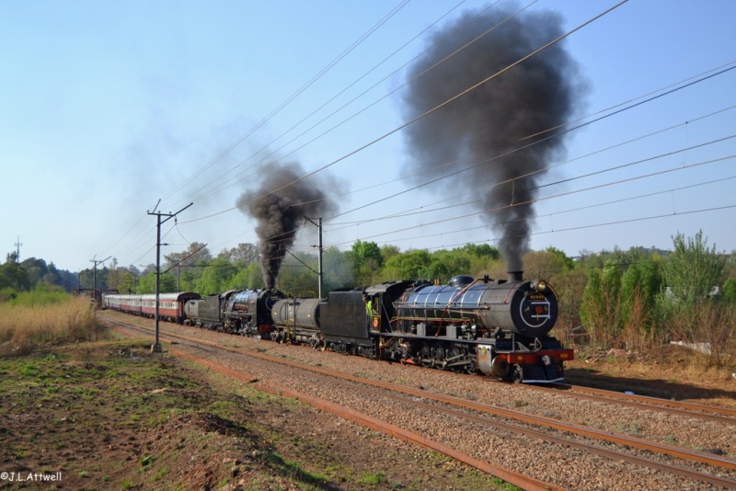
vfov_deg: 34.2
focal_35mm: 39
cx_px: 368
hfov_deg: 49.5
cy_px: 246
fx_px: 798
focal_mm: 26
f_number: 4.5
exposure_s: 1/1000
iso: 200
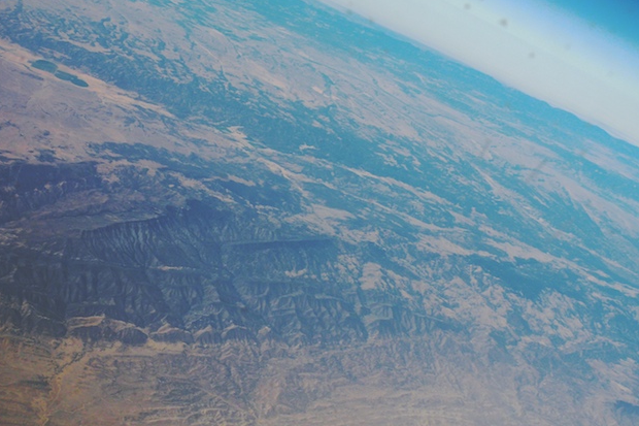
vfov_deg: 44.9
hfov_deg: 63.7
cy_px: 195
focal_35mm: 29
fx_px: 515
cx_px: 315
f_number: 6.3
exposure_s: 1/230
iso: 64
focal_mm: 4.7
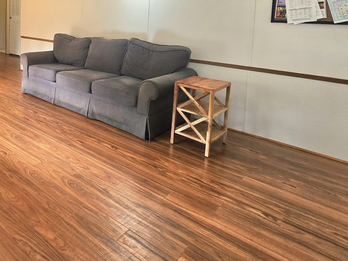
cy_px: 41
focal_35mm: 24
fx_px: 241
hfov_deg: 64.7
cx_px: 66
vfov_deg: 52.0
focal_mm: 2.2
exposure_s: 1/60.2
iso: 64
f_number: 2.2
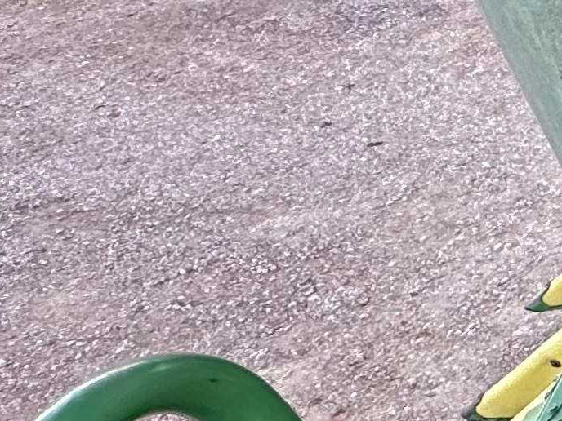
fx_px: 1331
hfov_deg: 15.0
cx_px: 1331
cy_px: -162
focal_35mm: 82
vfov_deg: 16.7
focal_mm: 2.22
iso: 125
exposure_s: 1/99
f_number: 2.2
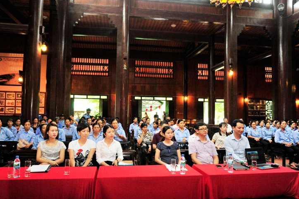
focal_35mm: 27
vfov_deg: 47.9
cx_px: 145
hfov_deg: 67.4
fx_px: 224
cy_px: 102
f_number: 9
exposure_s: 1/60
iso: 3200
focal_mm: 26
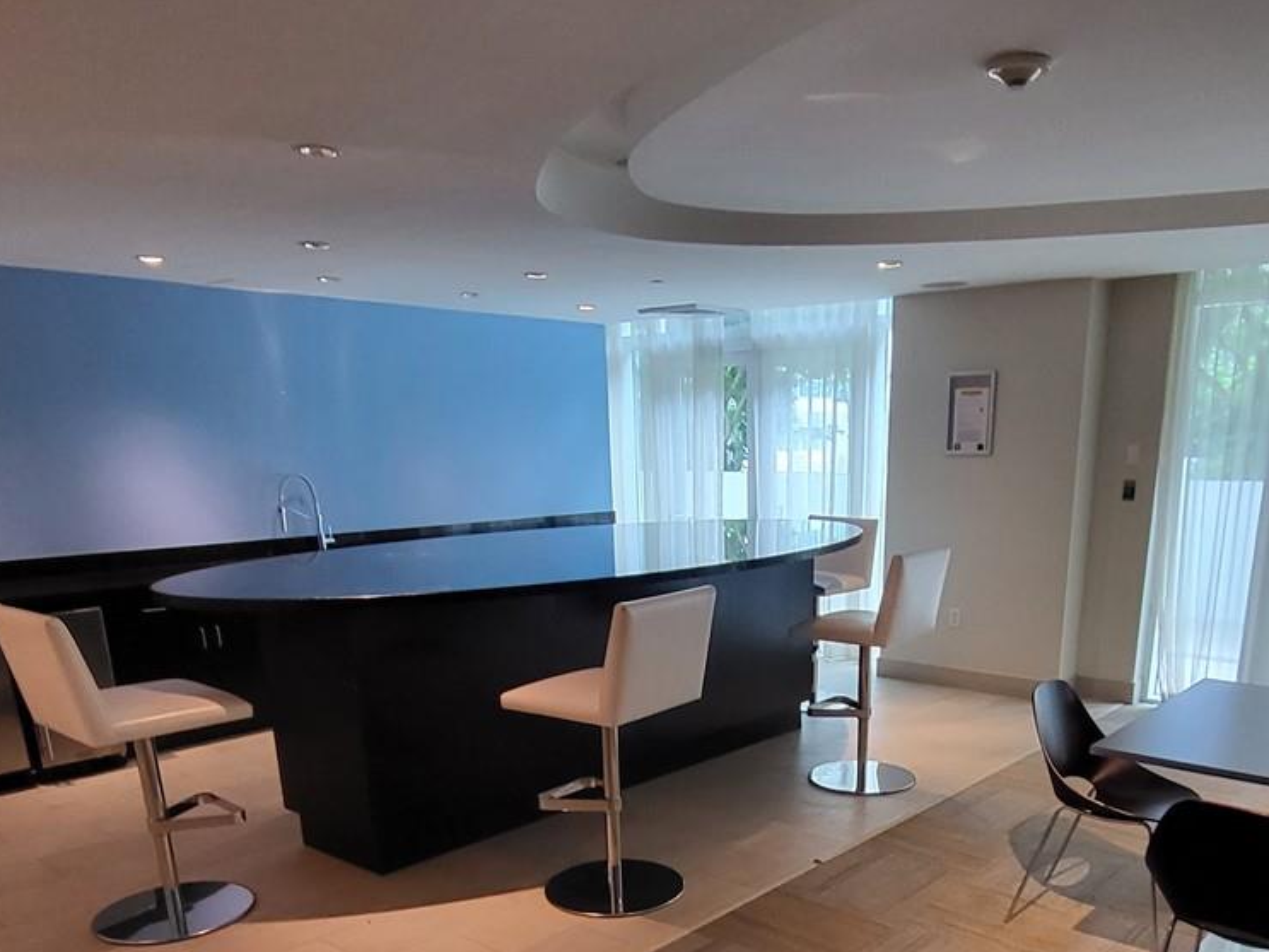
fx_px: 1026
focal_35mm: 28
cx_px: 753
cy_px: 774
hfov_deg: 63.0
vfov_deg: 46.8
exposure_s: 1/40
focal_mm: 1.74
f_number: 2.2
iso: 320
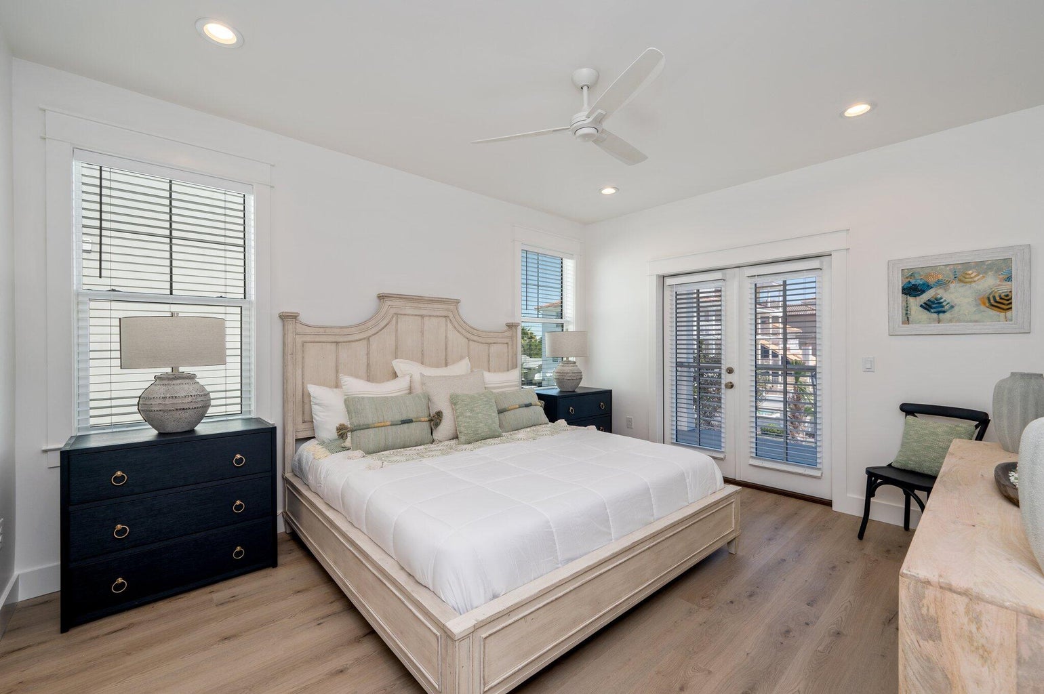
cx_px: 522
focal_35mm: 15
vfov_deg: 77.2
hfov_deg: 100.4
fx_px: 435
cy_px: 347
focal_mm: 15
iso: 160
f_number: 9
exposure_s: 1/30
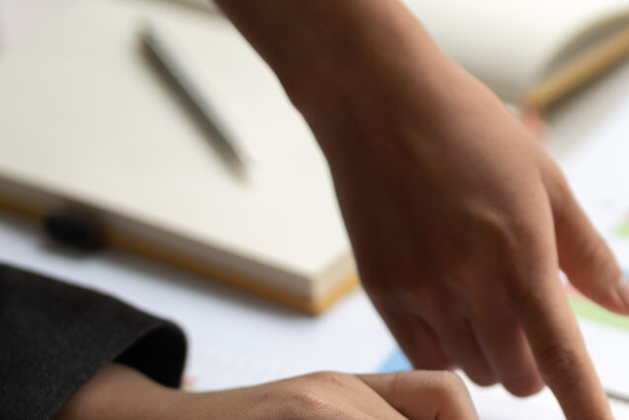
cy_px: 508
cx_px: 402
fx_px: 3495
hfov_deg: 10.3
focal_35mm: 200
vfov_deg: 6.8
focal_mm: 50
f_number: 1.2
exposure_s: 1/320
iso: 100
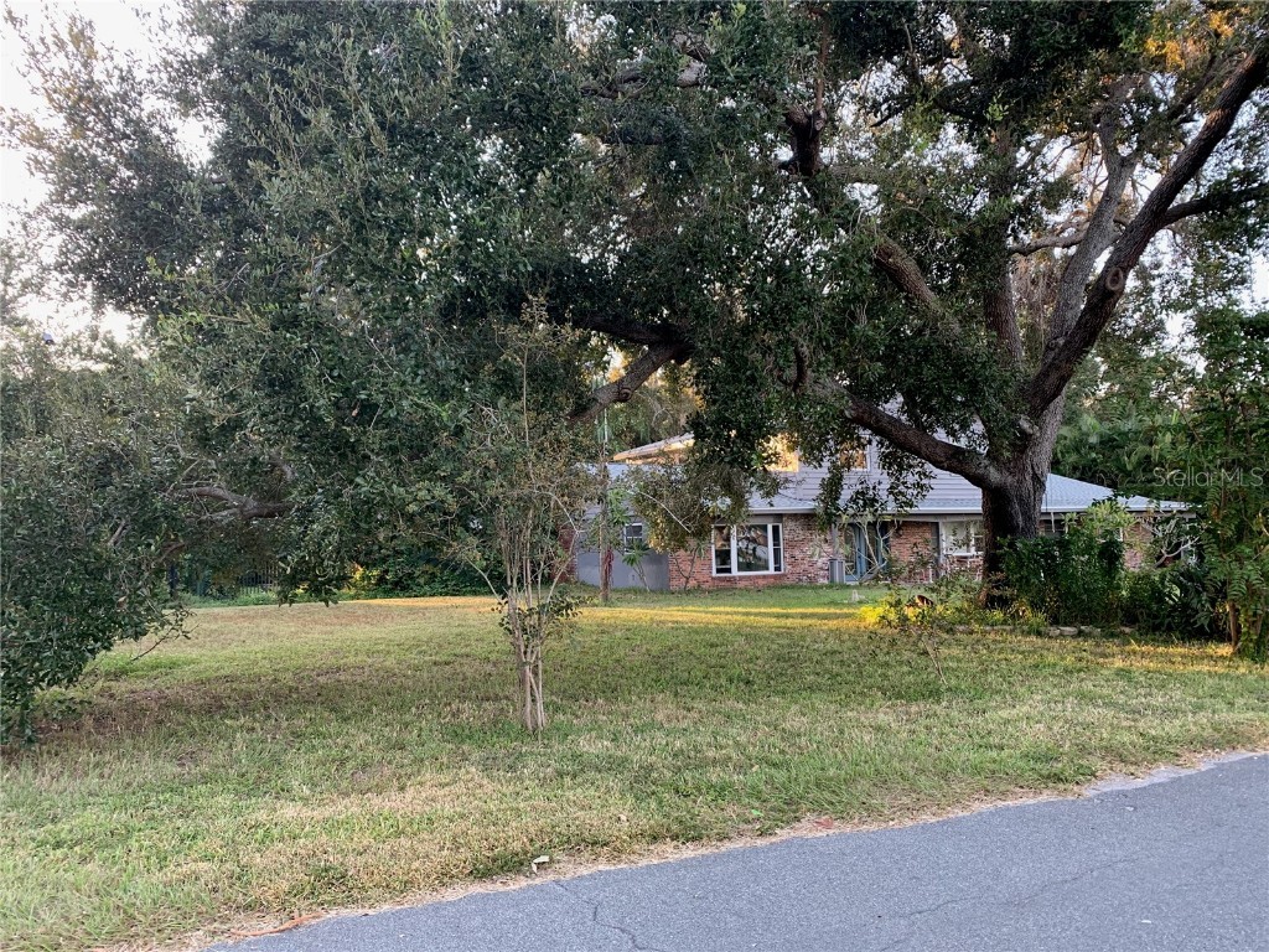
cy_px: 476
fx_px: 953
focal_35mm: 26
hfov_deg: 67.3
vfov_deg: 53.1
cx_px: 634
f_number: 1.8
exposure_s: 1/121
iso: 80
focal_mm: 4.25
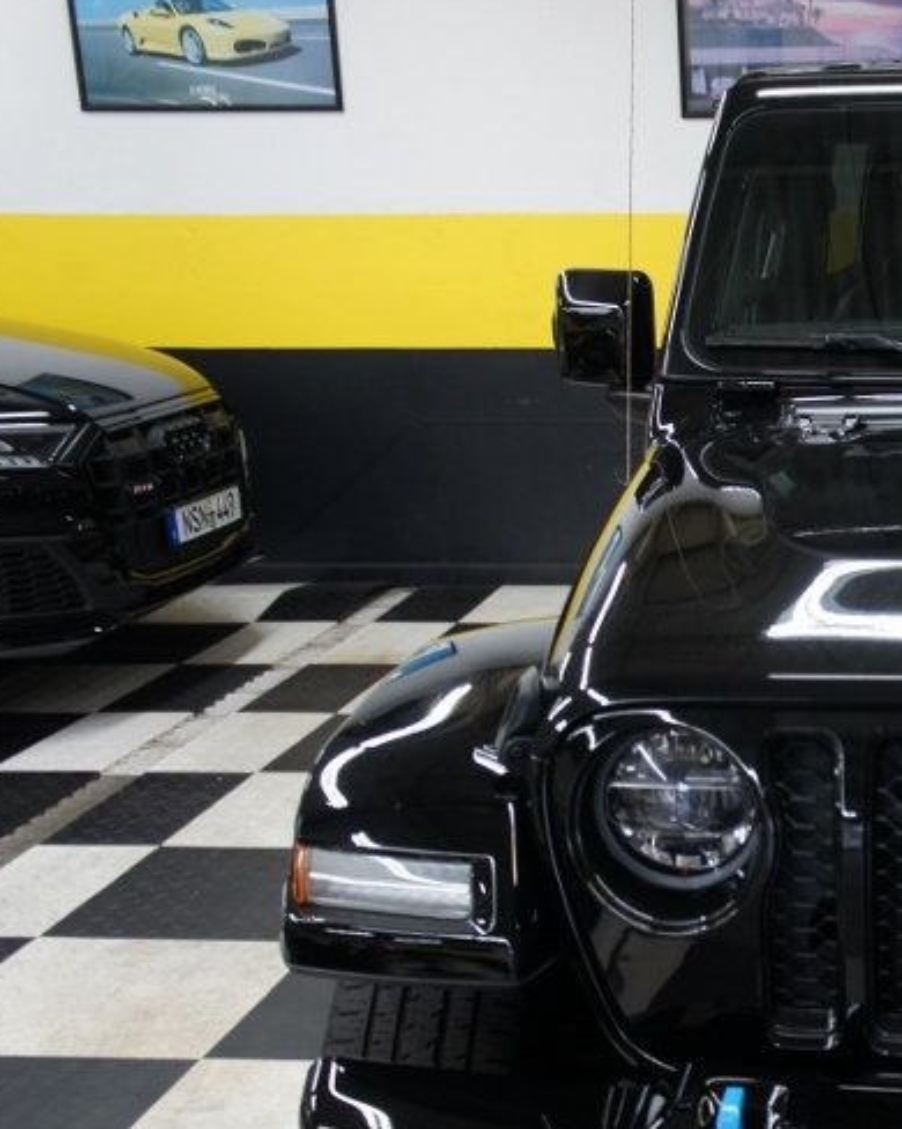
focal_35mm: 62
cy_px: 753
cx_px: 1112
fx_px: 2070
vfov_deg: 30.3
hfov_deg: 22.5
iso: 400
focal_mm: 21
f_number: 4
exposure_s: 1/40
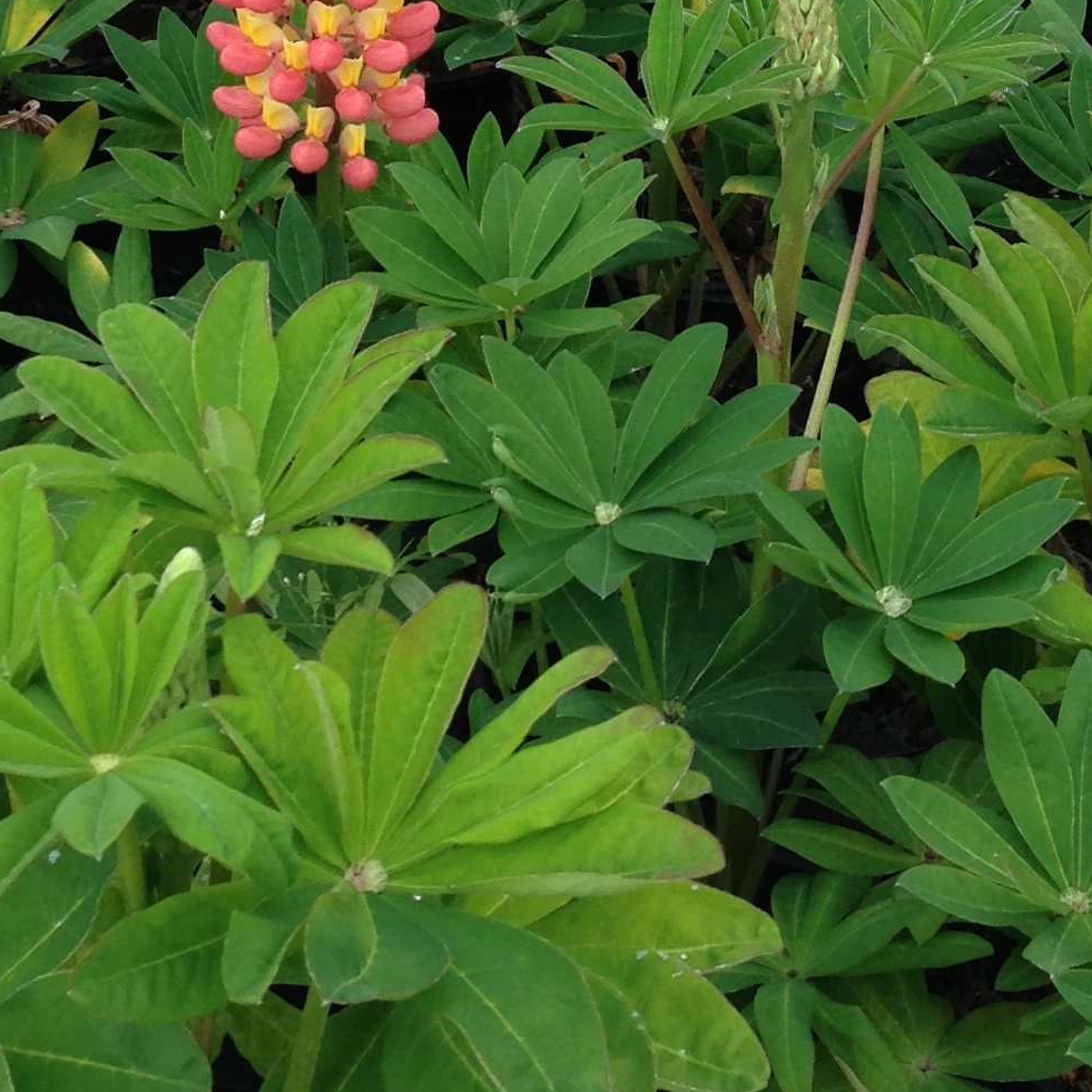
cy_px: -13
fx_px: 3462
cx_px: 449
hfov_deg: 17.9
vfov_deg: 17.5
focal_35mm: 97
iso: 50
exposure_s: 1/159
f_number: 2.4
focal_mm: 4.13
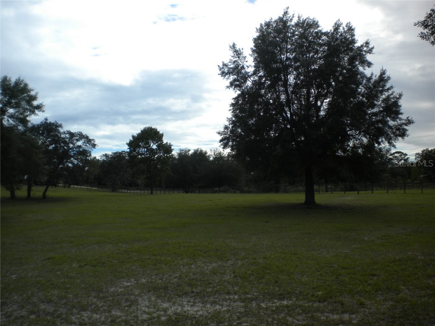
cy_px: 163
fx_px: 440
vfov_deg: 40.7
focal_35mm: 35
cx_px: 218
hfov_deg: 52.6
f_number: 4.6
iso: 80
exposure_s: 1/910
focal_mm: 6.3
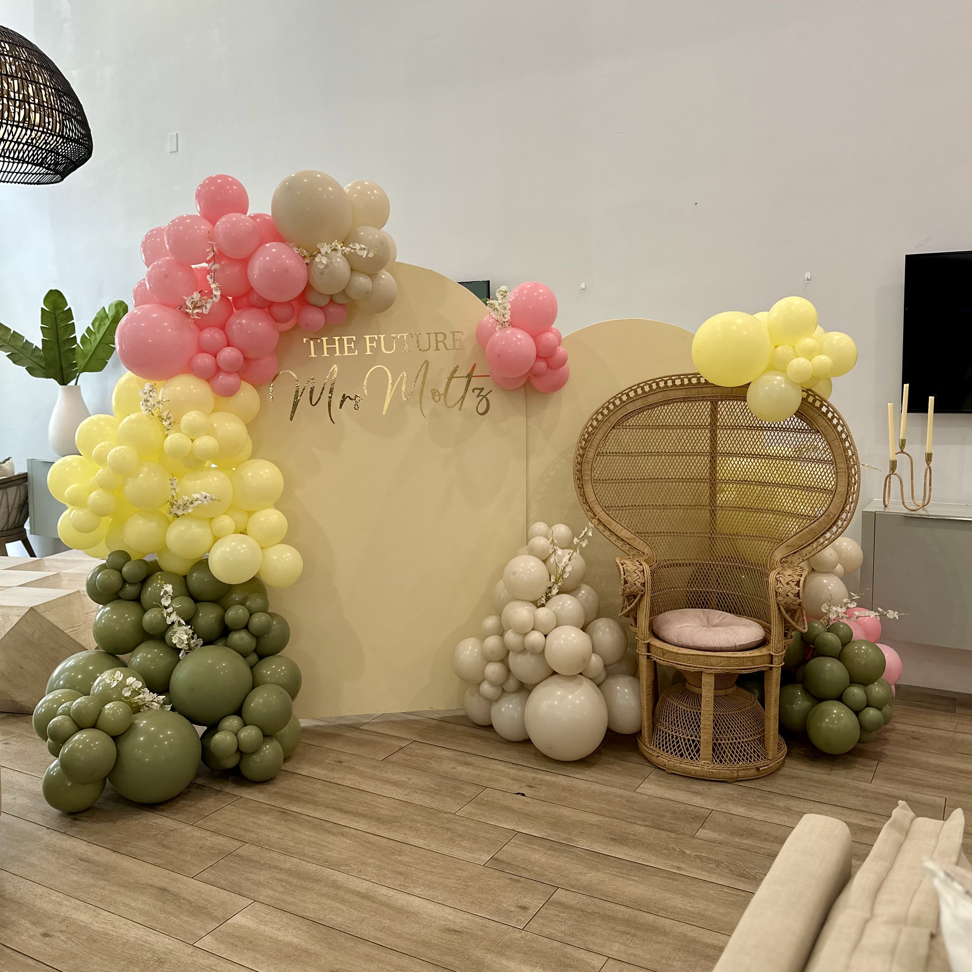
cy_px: 448
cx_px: 489
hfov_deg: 55.6
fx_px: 921
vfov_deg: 55.6
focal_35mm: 29
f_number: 1.78
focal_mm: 6.86
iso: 160
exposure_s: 1/60
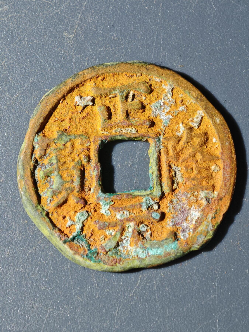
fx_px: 1017
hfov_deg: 14.0
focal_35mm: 106
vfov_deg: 18.5
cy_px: 166
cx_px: 124
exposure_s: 1/100
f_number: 2
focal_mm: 9
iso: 320
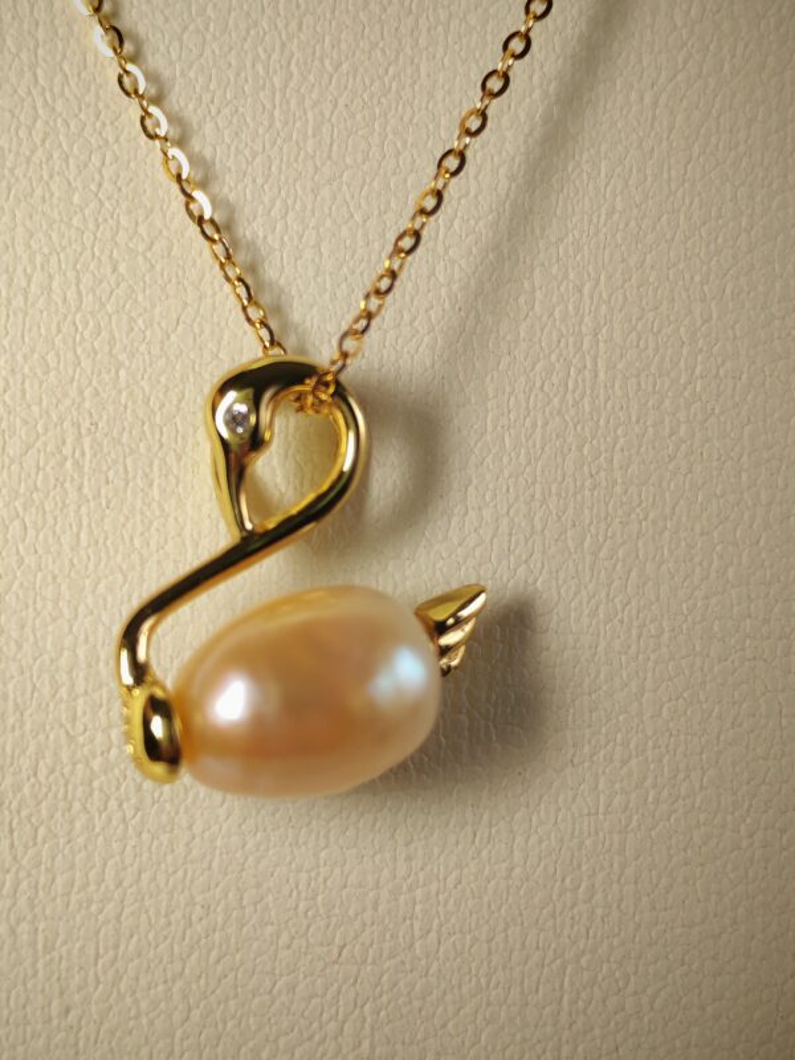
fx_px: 2082
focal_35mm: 68
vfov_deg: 28.6
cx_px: 398
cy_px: 530
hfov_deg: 21.6
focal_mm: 5.52
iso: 64
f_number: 1.95
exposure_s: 1/100
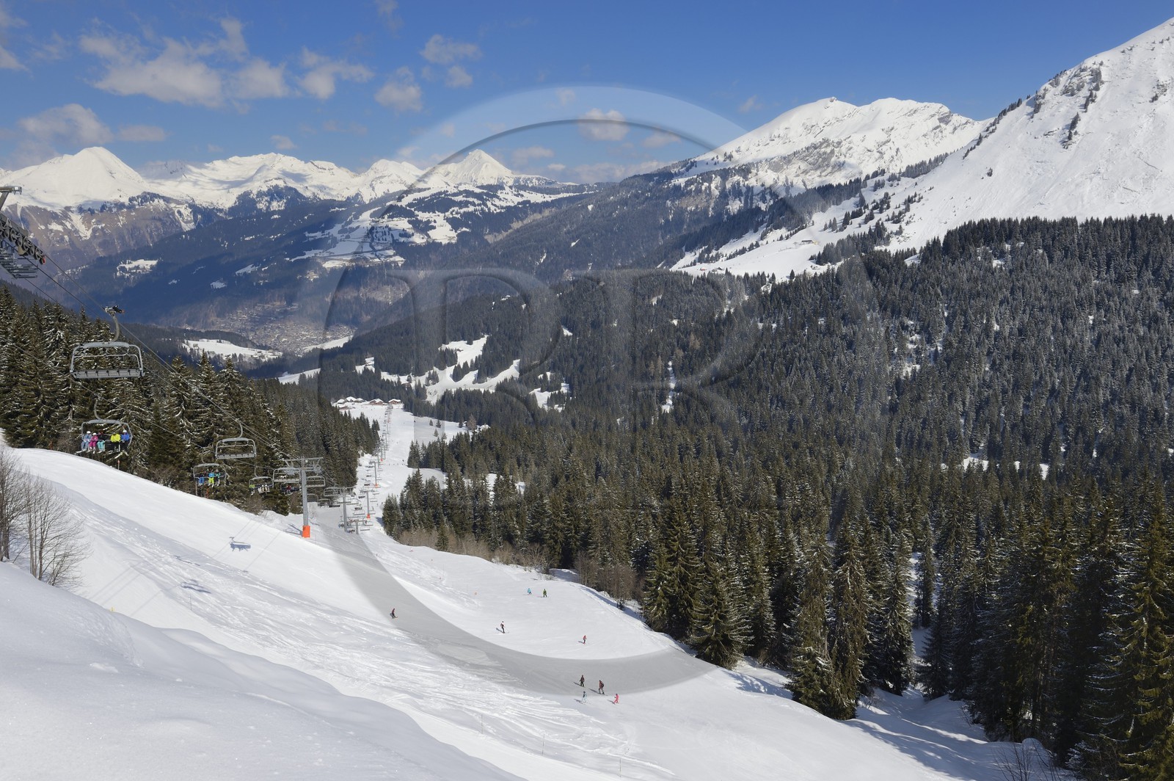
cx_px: 587
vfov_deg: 42.3
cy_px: 390
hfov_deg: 60.3
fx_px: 1010
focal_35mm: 31
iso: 200
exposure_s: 1/320
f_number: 14
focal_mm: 31
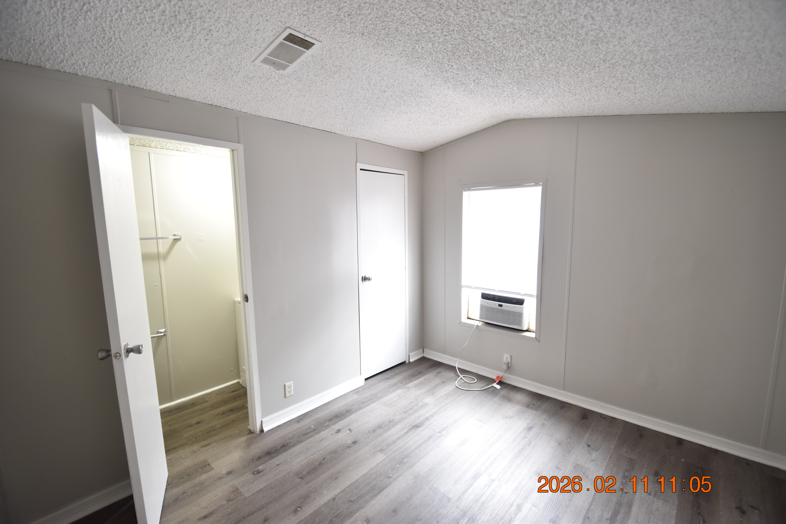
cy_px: 262
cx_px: 393
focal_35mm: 15
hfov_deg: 100.4
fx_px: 327
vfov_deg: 77.3
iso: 800
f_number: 3.5
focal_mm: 10
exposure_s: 1/15
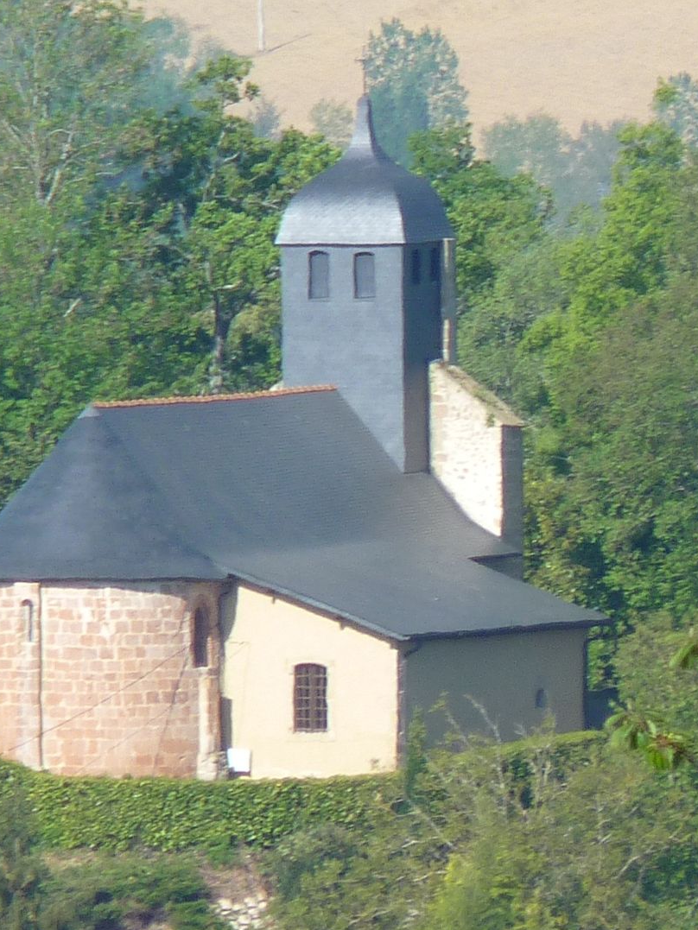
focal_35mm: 650
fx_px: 17472
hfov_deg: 2.3
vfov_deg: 3.1
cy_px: 465
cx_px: 224
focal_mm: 86.4
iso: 80
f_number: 5.6
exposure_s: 1/250
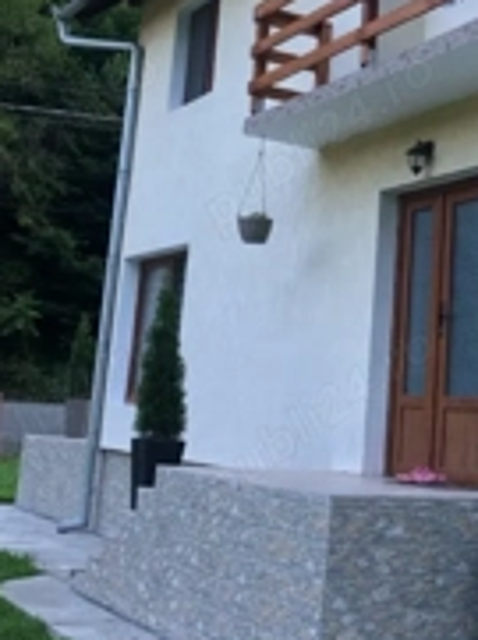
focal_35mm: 62
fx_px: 1146
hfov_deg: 23.2
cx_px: 389
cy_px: 184
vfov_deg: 30.9
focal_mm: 4
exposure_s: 1/120
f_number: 1.8
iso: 50
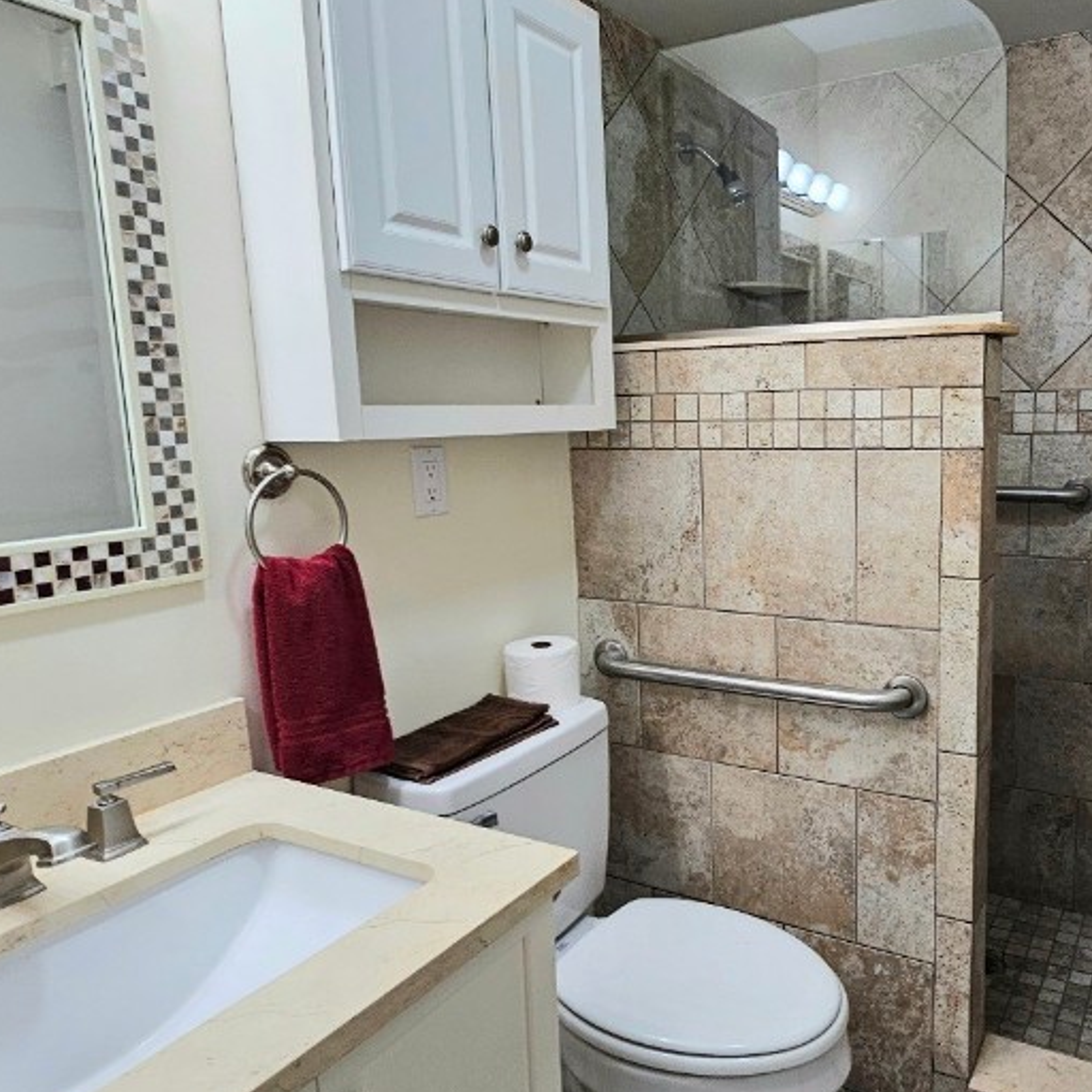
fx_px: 821
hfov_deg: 65.3
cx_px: 736
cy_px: 540
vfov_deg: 67.3
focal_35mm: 23
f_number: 2.2
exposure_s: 1/60.2
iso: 64
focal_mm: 2.2
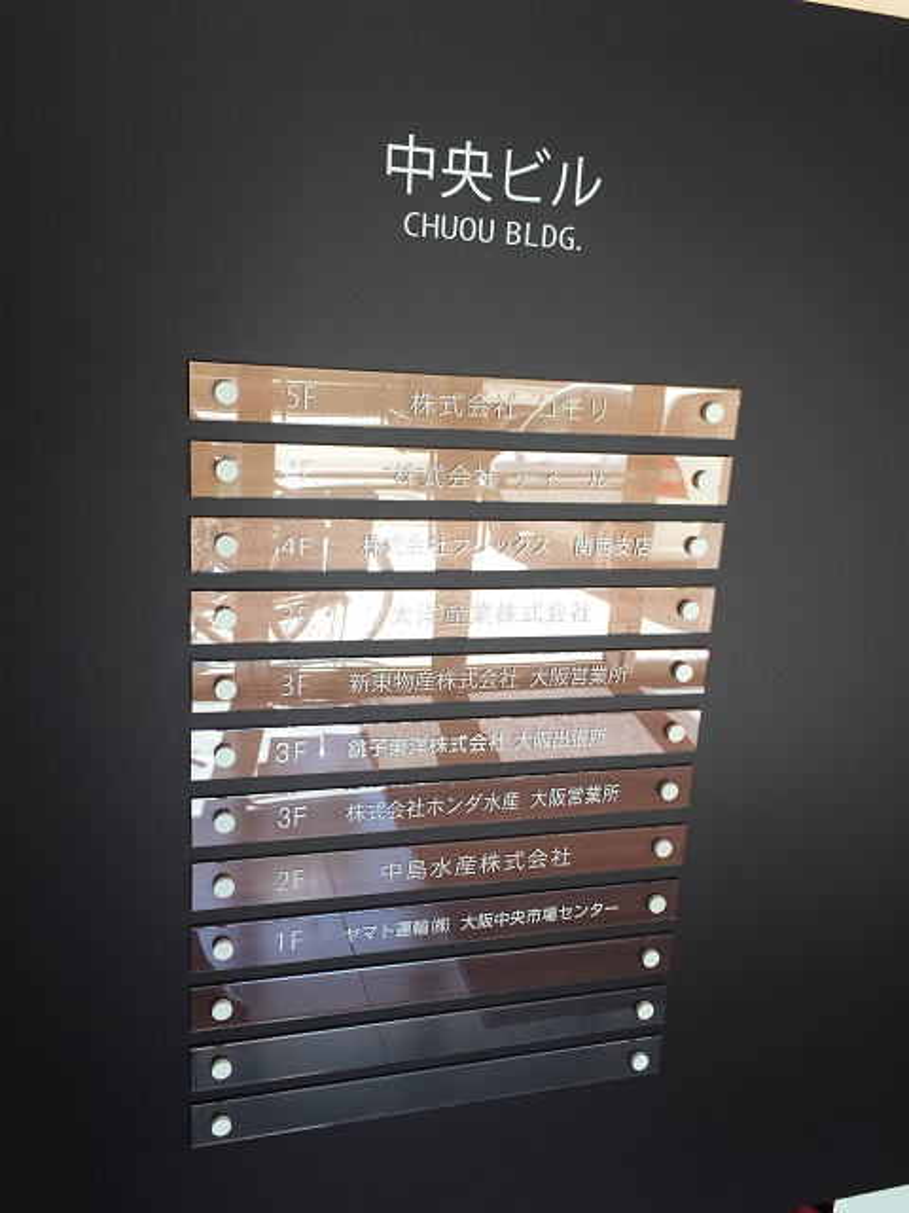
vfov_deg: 61.7
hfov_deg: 48.2
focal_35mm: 29
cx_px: 454
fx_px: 1015
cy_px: 606
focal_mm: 4.15
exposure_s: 1/60
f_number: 2.2
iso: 32
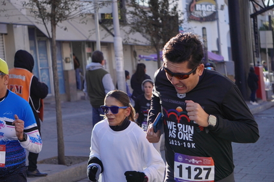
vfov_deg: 14.0
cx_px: 119
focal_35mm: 98
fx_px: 743
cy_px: 92
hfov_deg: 20.9
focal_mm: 55
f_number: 4.5
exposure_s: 1/2500
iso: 500
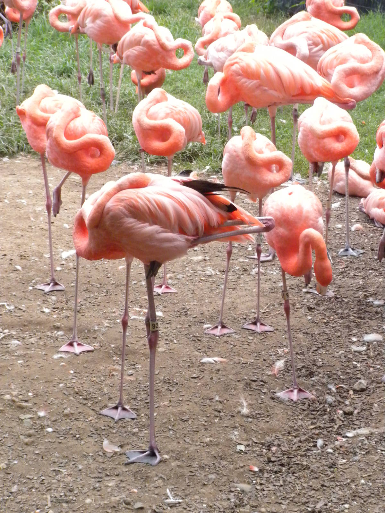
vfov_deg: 16.6
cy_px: 256
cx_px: 192
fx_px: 1765
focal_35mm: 119
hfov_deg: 12.5
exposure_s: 1/388
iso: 400
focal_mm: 21
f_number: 5.1
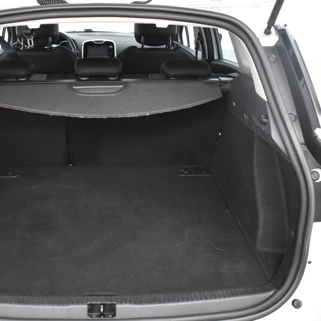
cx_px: 98
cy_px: 163
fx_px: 409
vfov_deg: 42.8
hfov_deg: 42.1
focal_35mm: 39
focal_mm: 20
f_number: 3.8
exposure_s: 1/30
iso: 2500
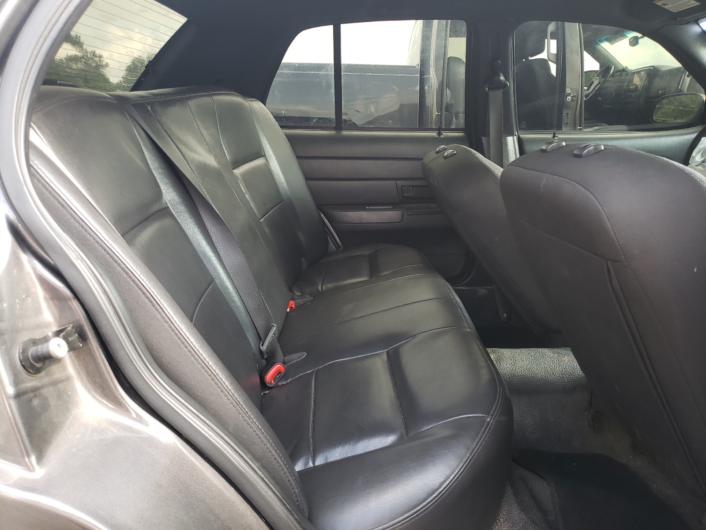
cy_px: 265
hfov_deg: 67.3
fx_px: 530
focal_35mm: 26
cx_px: 353
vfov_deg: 53.1
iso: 69
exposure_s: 1/100
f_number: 1.5
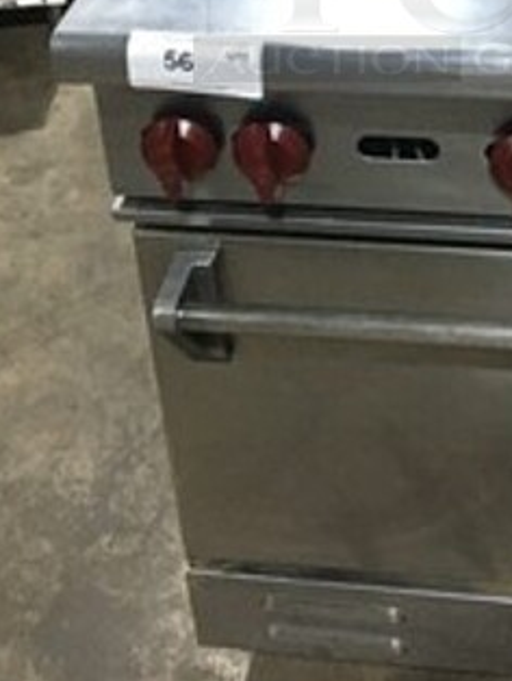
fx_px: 1477
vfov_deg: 24.5
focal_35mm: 75
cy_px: -31
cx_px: 436
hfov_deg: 19.4
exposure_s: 1/15
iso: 200
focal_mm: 4.15
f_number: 2.2
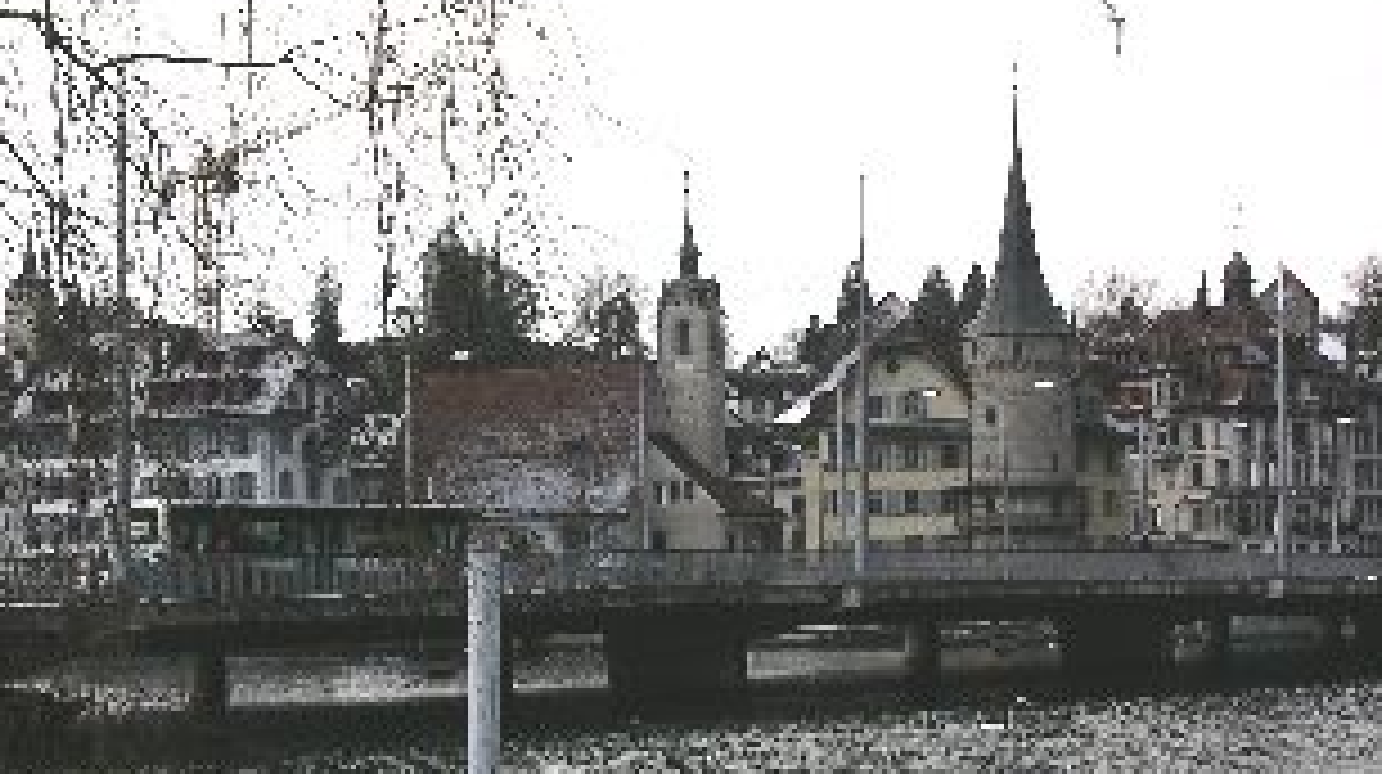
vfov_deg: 16.4
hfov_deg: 29.0
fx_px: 2673
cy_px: 562
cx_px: 668
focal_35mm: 73
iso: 50
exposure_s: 1/78.9
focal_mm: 8.9
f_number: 5.6
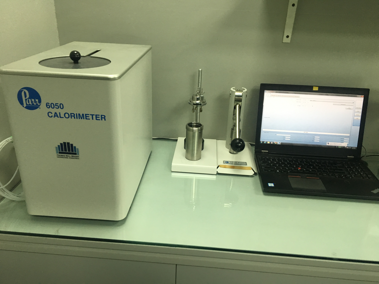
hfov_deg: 61.7
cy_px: 142
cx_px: 190
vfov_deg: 48.2
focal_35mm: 29
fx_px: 318
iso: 64
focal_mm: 4.15
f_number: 2.2
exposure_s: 1/33
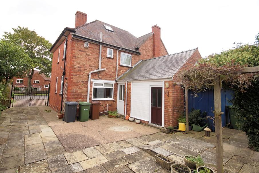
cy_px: 76
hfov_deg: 93.3
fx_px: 122
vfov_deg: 70.2
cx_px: 133
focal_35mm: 17
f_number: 5.6
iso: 100
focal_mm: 10
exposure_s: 1/125
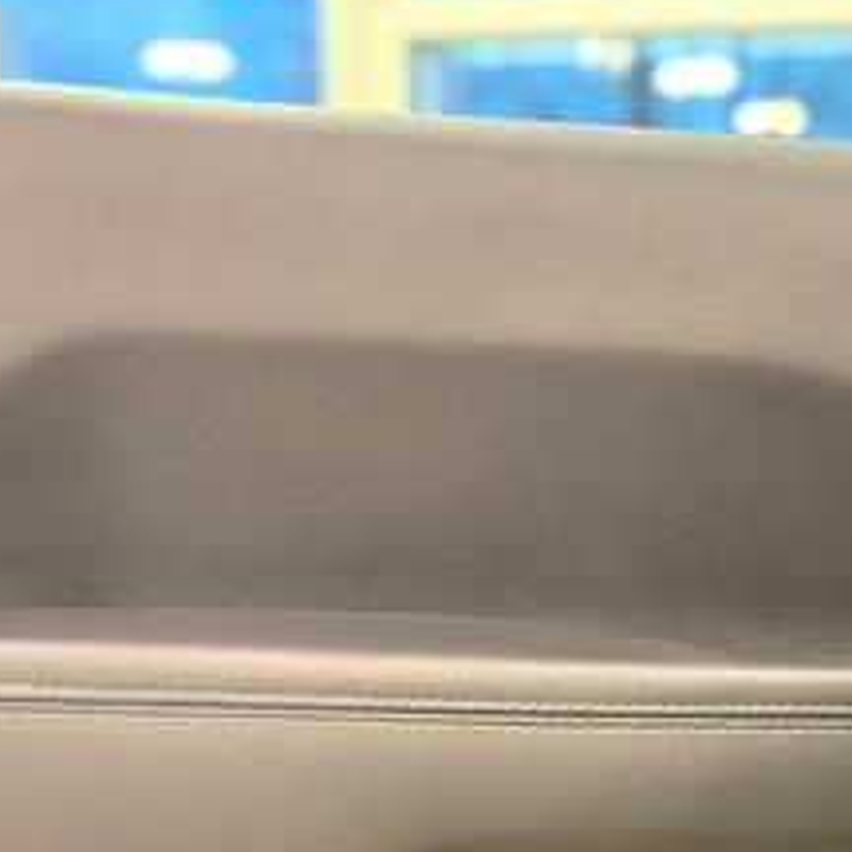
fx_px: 1894
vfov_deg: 24.0
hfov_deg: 24.7
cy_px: 891
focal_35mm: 68
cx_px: 757
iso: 400
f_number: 1.6
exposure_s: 1/40
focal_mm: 5.96
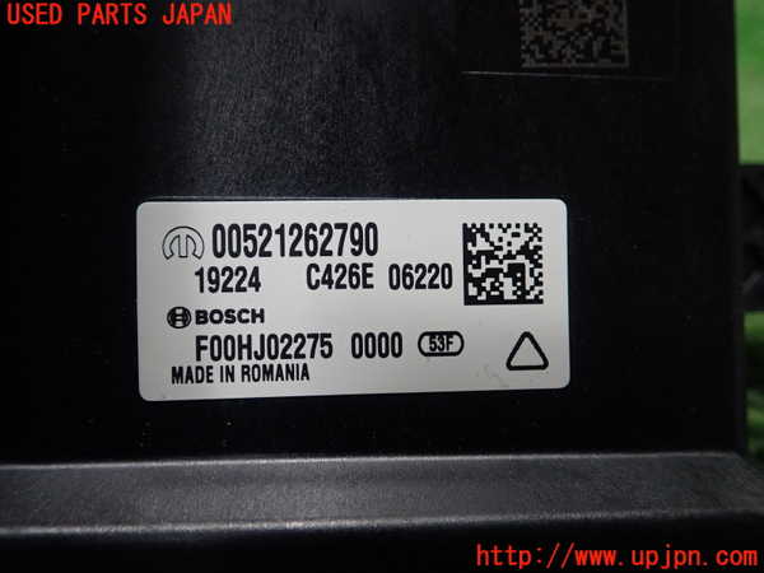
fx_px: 662
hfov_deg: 60.0
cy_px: 286
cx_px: 382
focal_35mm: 30
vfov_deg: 46.8
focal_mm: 5.5
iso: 250
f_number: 2.3
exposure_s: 1/125
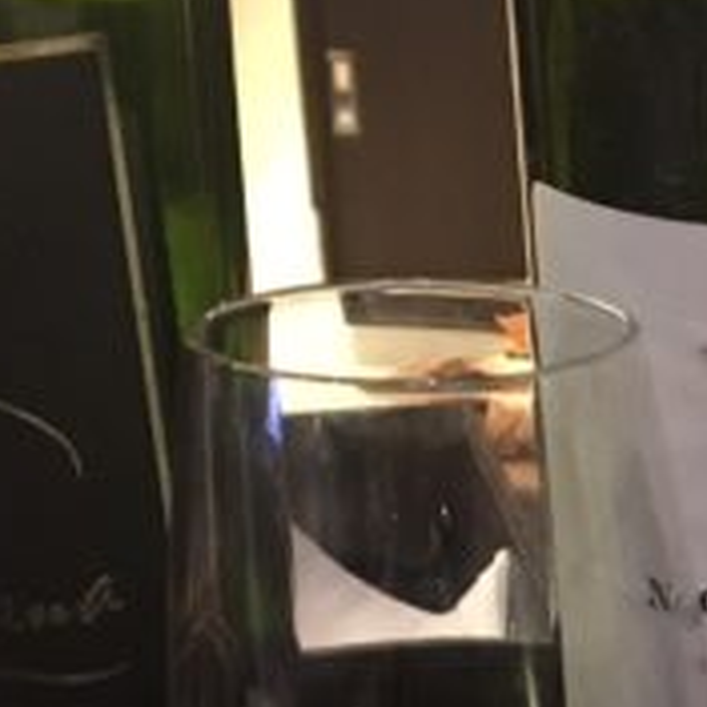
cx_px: 783
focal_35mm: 93
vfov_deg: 17.7
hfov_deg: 18.0
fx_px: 2149
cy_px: 868
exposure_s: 1/17
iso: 320
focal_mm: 4.15
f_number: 2.2
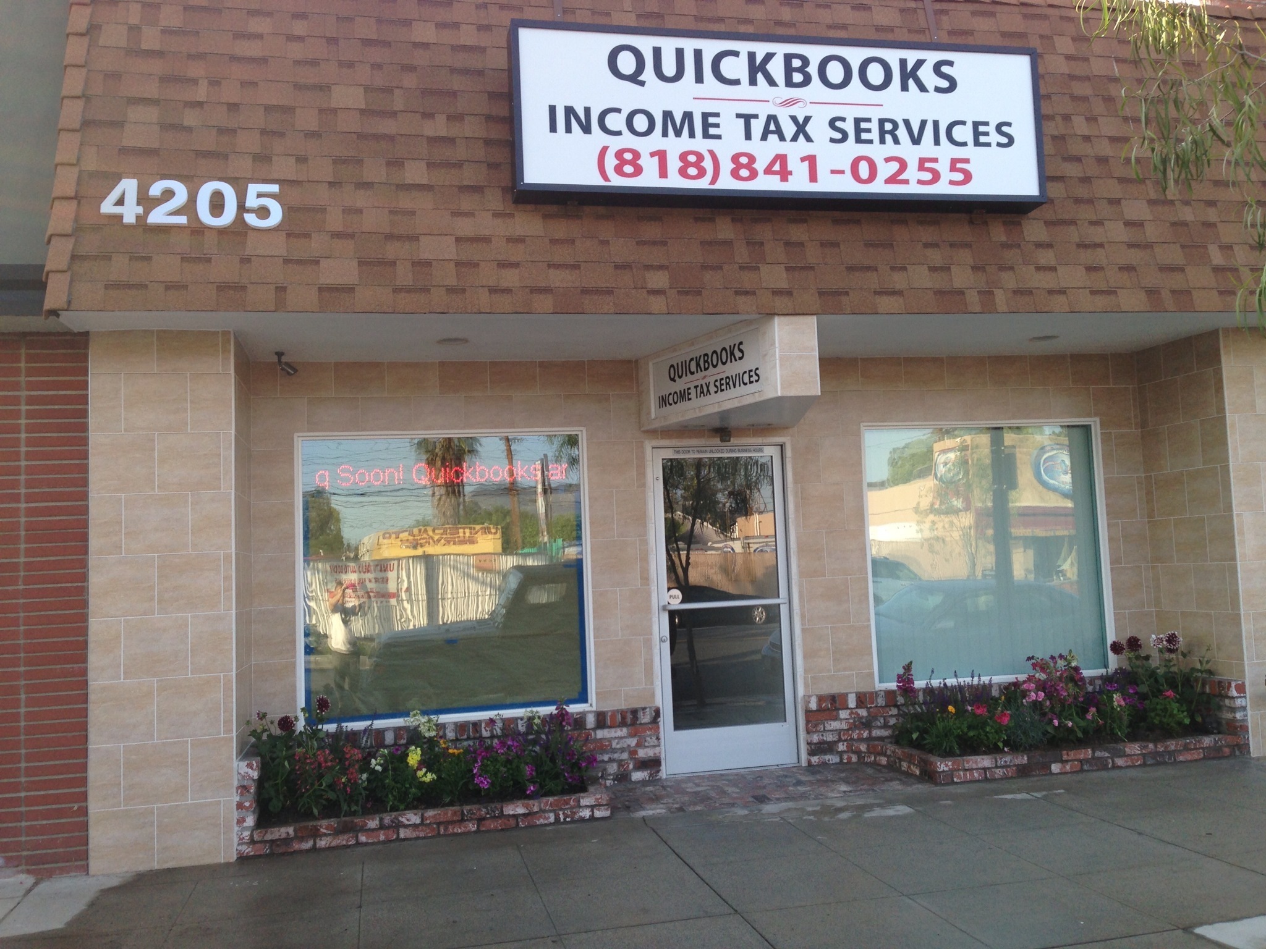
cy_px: 474
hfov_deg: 55.4
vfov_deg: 42.9
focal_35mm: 33
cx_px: 633
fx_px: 1207
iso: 50
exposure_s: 1/250
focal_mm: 4.13
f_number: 2.4
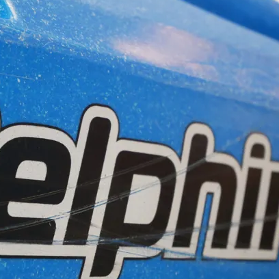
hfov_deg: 15.6
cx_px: 81
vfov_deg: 15.7
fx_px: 1012
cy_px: 179
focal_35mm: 111
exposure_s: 1/80
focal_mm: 32
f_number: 5.6
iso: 1250
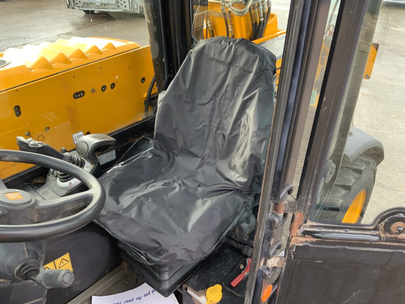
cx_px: 202
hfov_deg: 61.7
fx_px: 339
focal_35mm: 29
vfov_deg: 48.2
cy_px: 152
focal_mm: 3
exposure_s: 1/122
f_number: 1.8
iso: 64
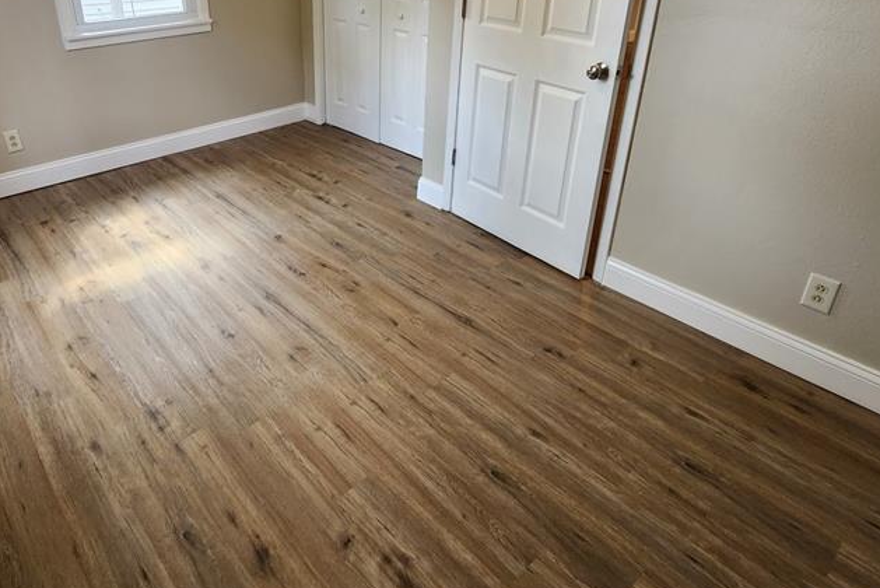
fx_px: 538
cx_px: 355
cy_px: 182
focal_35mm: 22
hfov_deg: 77.7
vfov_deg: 55.7
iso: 200
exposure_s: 1/60
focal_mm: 2.2
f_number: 2.2
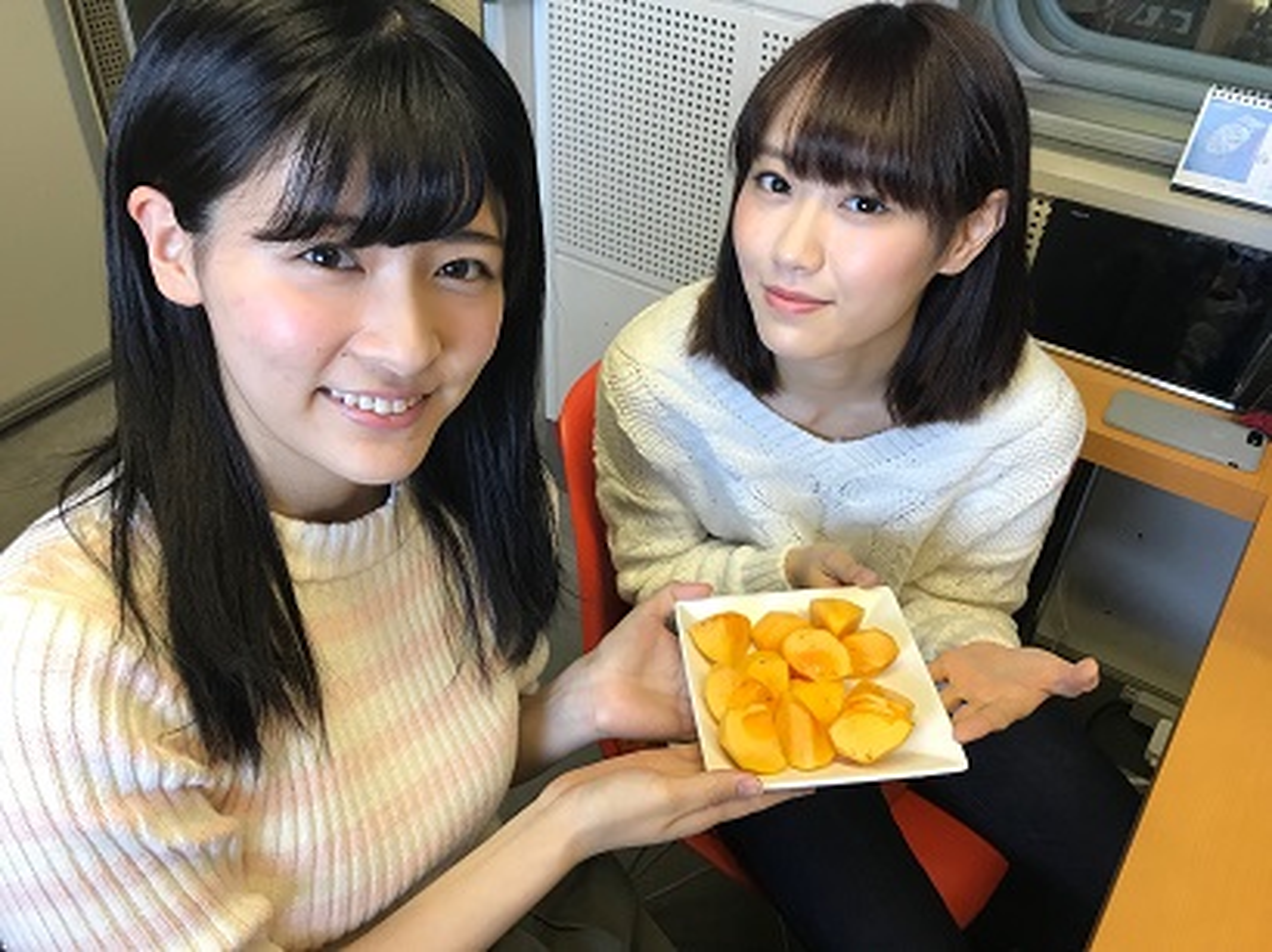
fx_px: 1028
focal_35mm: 28
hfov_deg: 63.5
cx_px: 636
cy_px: 476
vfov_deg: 49.7
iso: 32
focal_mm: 3.99
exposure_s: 1/33
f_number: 1.8
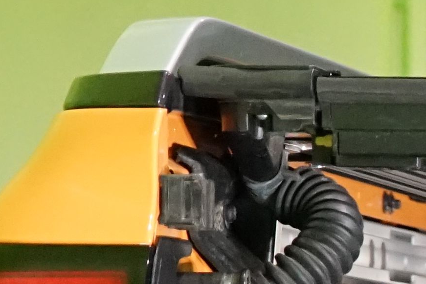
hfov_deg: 5.2
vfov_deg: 3.7
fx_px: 4402
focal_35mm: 372
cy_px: 543
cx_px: 1340
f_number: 5
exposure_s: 1/160
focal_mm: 54
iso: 5000
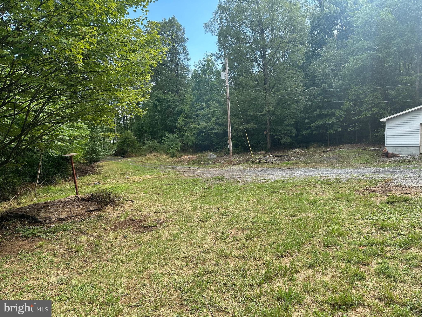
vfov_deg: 56.8
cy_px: 158
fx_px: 293
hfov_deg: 71.6
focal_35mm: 24
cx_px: 211
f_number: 1.78
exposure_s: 1/989
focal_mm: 6.86
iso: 80
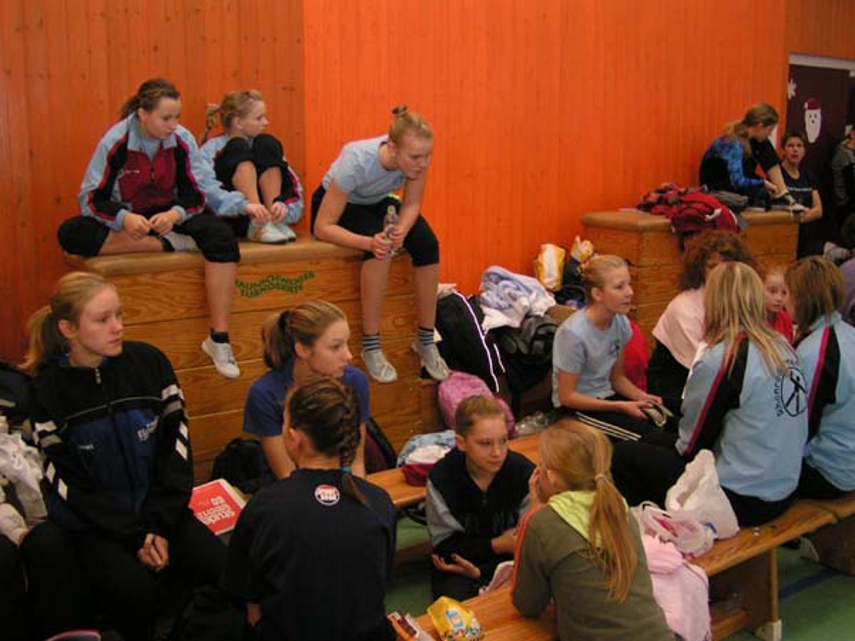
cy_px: 320
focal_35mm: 38
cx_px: 428
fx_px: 939
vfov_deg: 37.7
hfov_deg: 49.0
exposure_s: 1/40
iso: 200
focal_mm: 5.8
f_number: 2.8
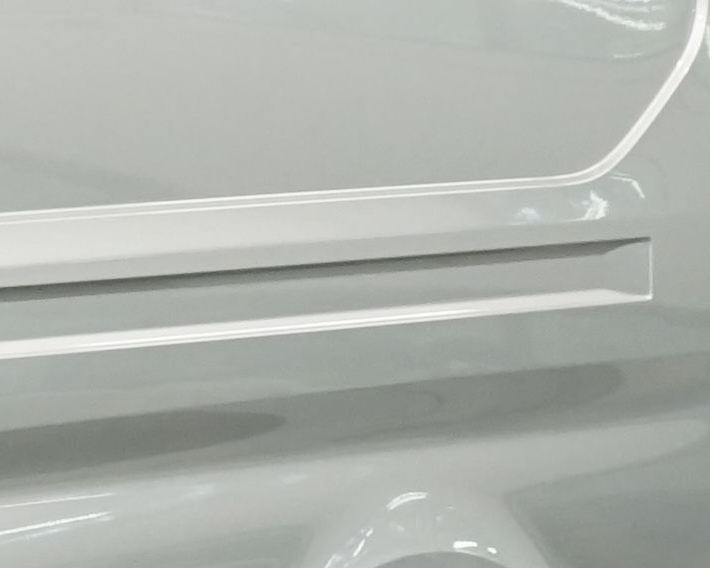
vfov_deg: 4.6
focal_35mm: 340
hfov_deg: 5.3
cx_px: -1644
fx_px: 7146
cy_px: 416
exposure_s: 1/50
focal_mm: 43
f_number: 6.3
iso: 1000
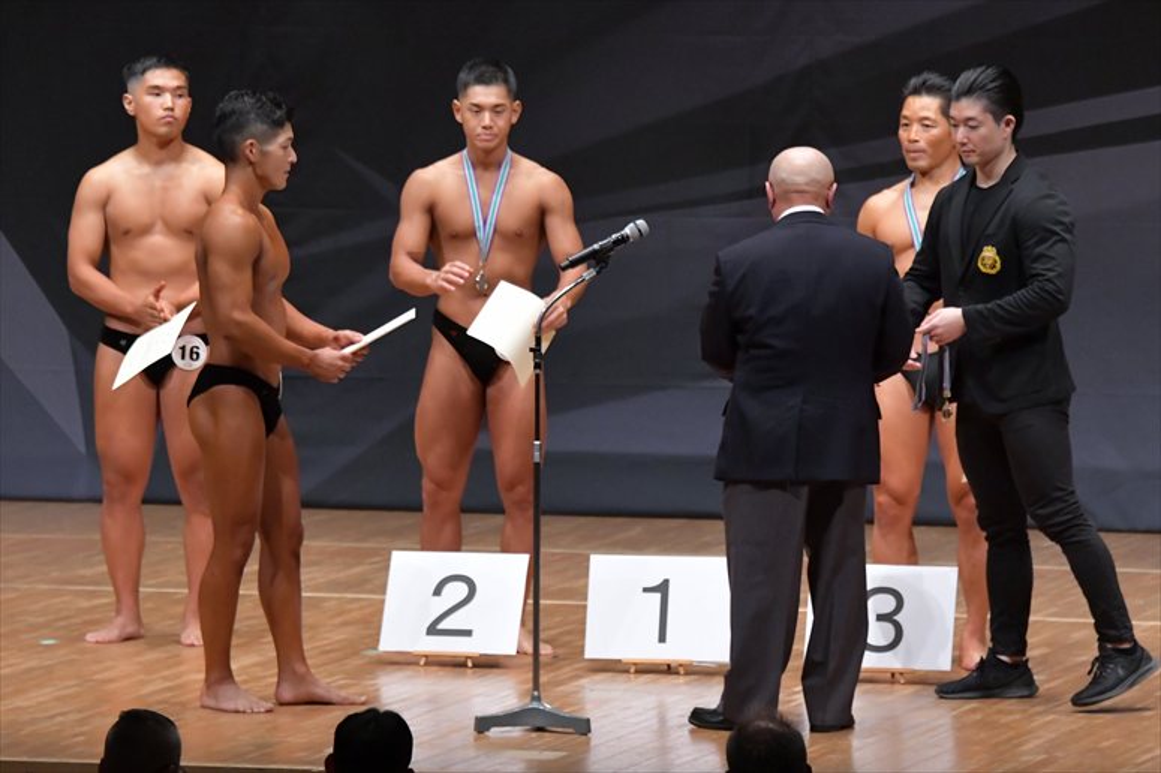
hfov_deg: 8.1
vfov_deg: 5.4
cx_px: 580
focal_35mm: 255
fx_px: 8220
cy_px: 386
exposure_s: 1/400
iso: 6400
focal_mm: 170
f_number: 5.6
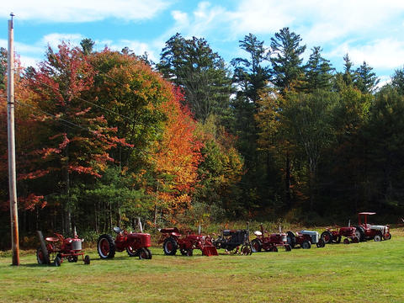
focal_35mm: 28
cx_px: 202
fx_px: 327
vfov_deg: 49.7
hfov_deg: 63.4
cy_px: 152
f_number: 3.5
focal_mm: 6
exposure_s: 1/640
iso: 100
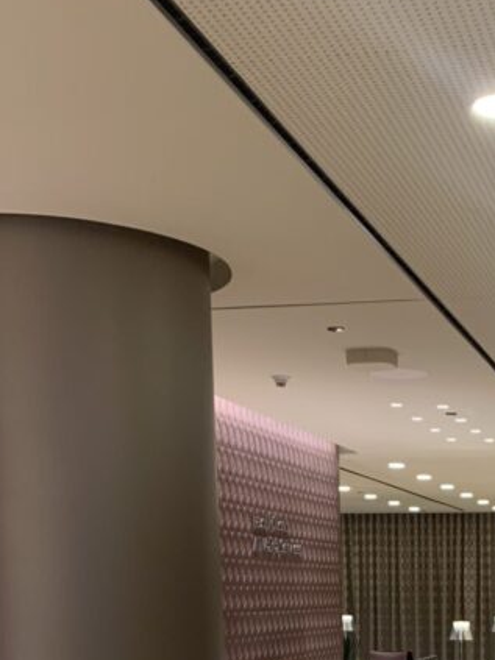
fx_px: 1202
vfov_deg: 27.3
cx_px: 487
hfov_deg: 22.4
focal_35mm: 63
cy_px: 782
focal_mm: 4.25
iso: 125
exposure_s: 1/50
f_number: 1.8
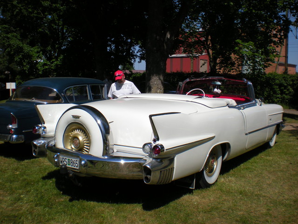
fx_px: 327
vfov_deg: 37.7
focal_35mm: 38
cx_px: 149
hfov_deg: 49.0
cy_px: 112
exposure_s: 1/1000
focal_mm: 6.3
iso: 64
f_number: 4.6
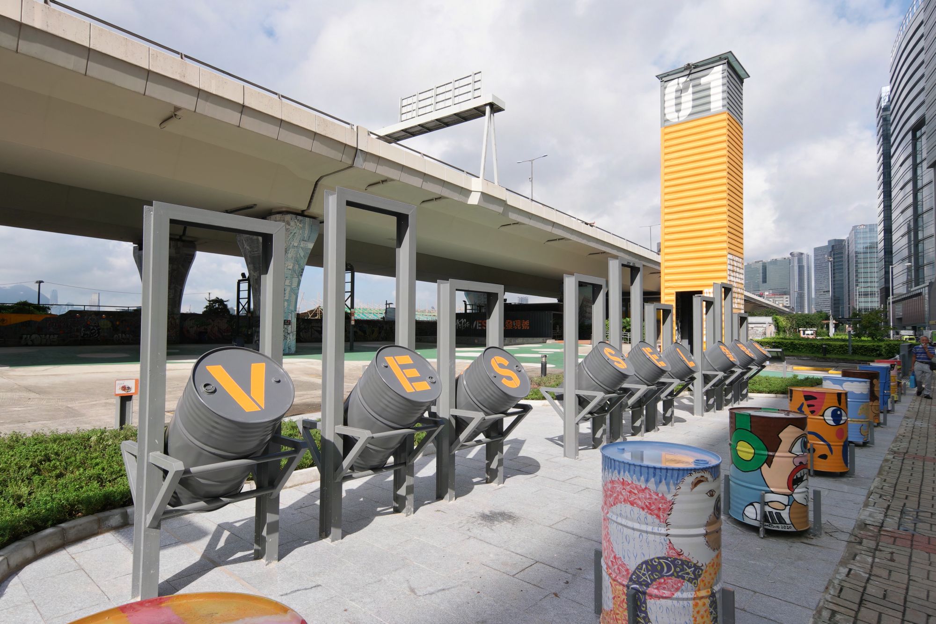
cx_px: 468
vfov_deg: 67.4
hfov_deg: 90.0
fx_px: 468
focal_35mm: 18
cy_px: 312
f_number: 7.1
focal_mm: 12
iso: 100
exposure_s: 1/250
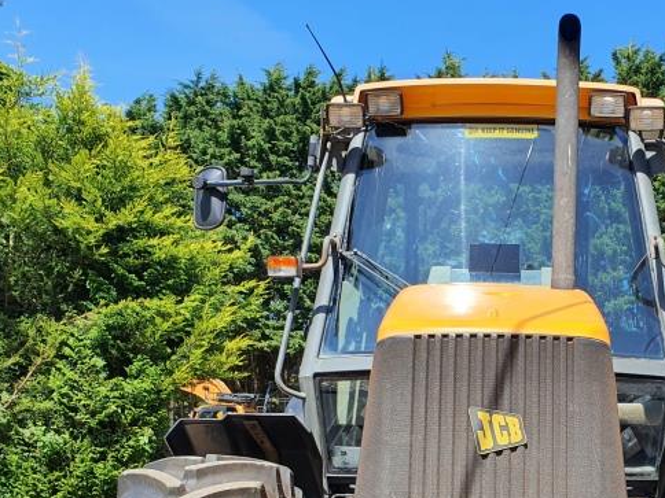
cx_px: 496
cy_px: 471
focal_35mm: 55
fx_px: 1057
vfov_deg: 25.5
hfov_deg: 34.2
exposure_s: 1/1056
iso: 50
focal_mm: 4.32
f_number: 2.4
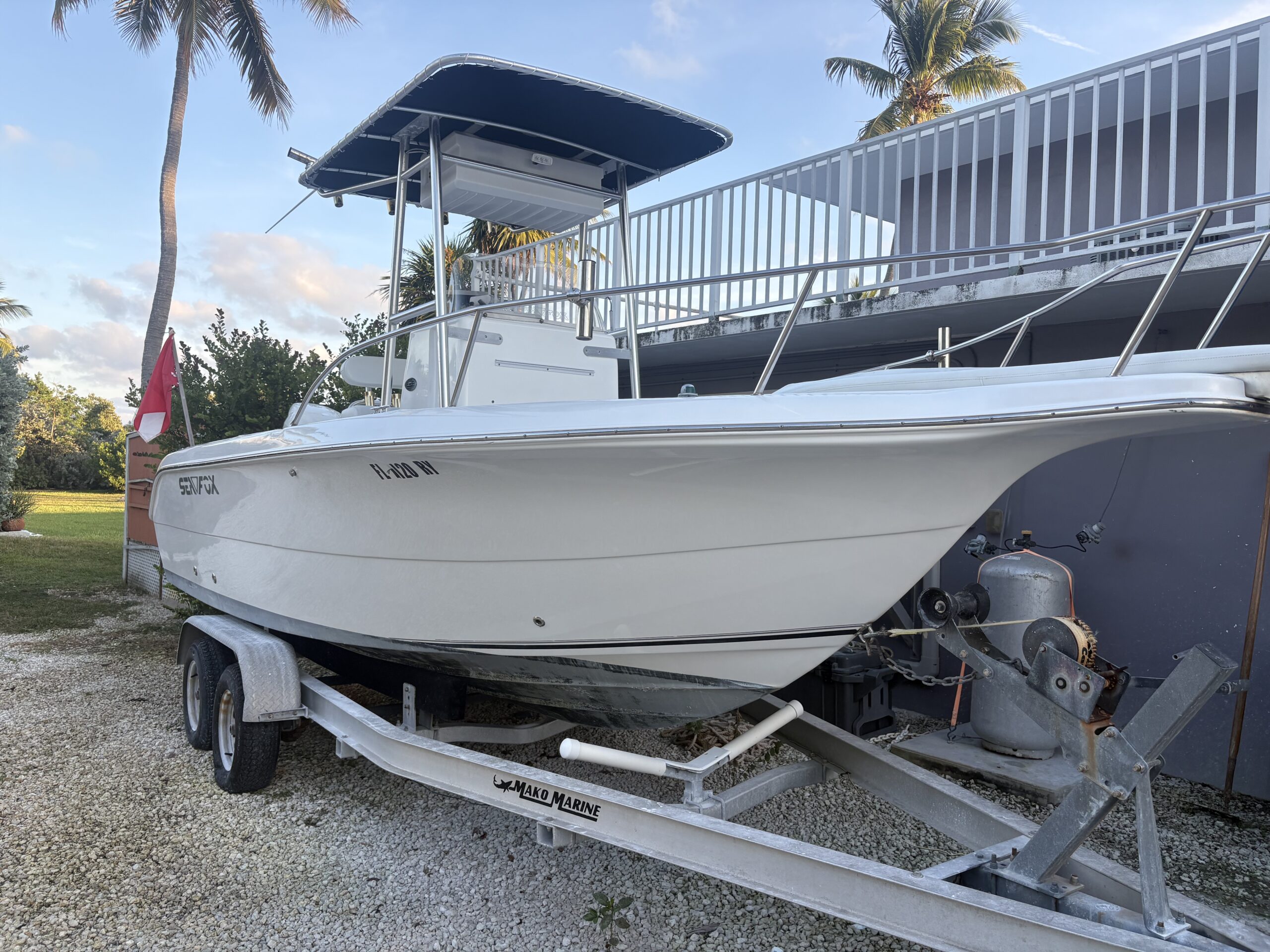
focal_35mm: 26
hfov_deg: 67.3
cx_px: 635
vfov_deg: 53.1
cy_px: 476
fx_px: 954
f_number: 1.6
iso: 50
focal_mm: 5.96
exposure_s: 1/607
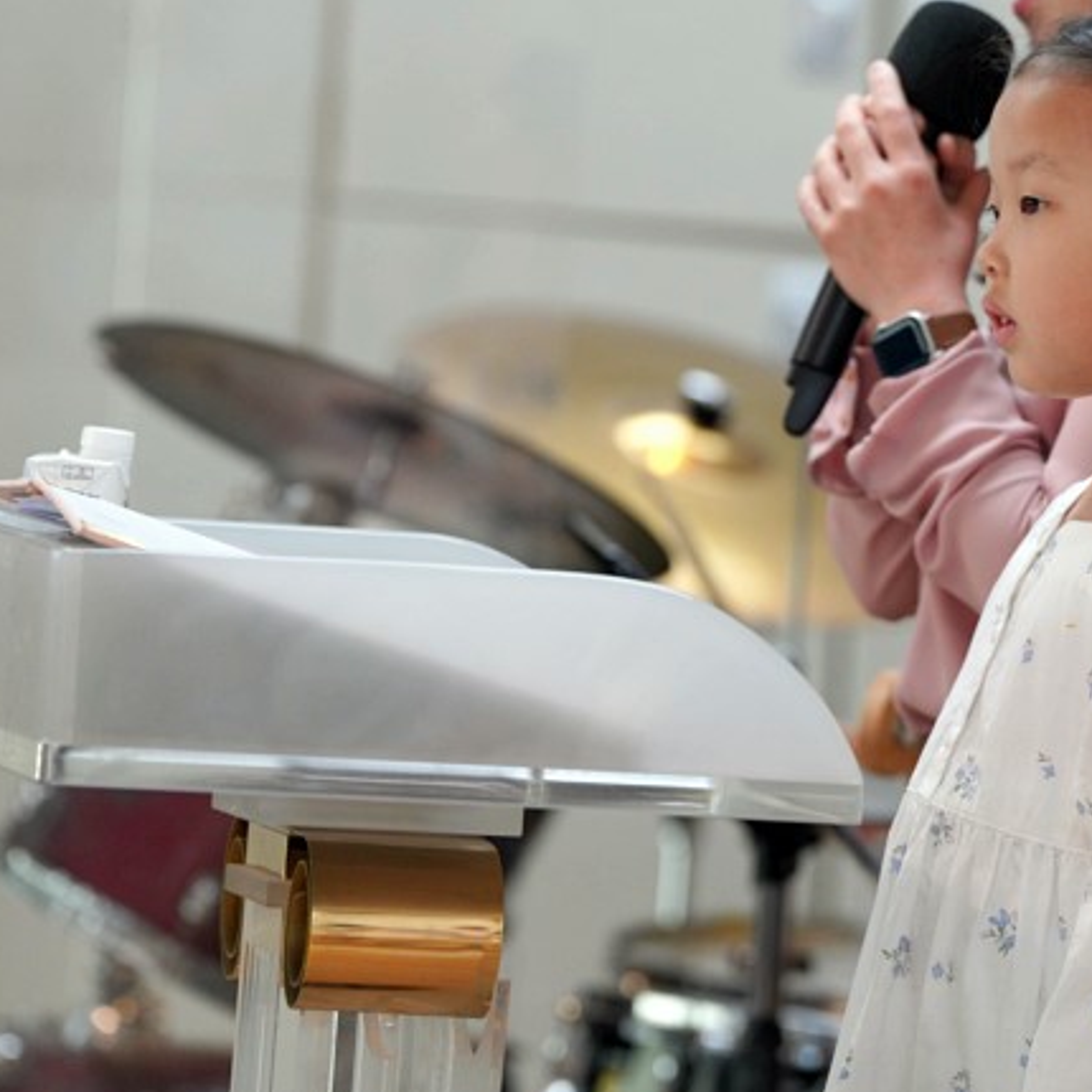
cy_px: 389
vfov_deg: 4.9
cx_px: 881
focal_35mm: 356
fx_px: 12706
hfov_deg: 4.9
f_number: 4
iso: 1250
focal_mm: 200
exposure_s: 1/250
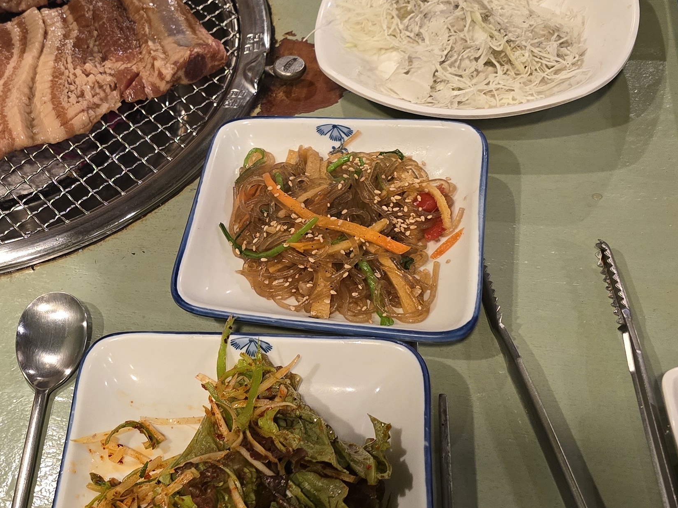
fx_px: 1097
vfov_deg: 26.1
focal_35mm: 56
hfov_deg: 32.1
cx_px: 26
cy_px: 208
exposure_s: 1/120
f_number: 1.7
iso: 640
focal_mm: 6.3
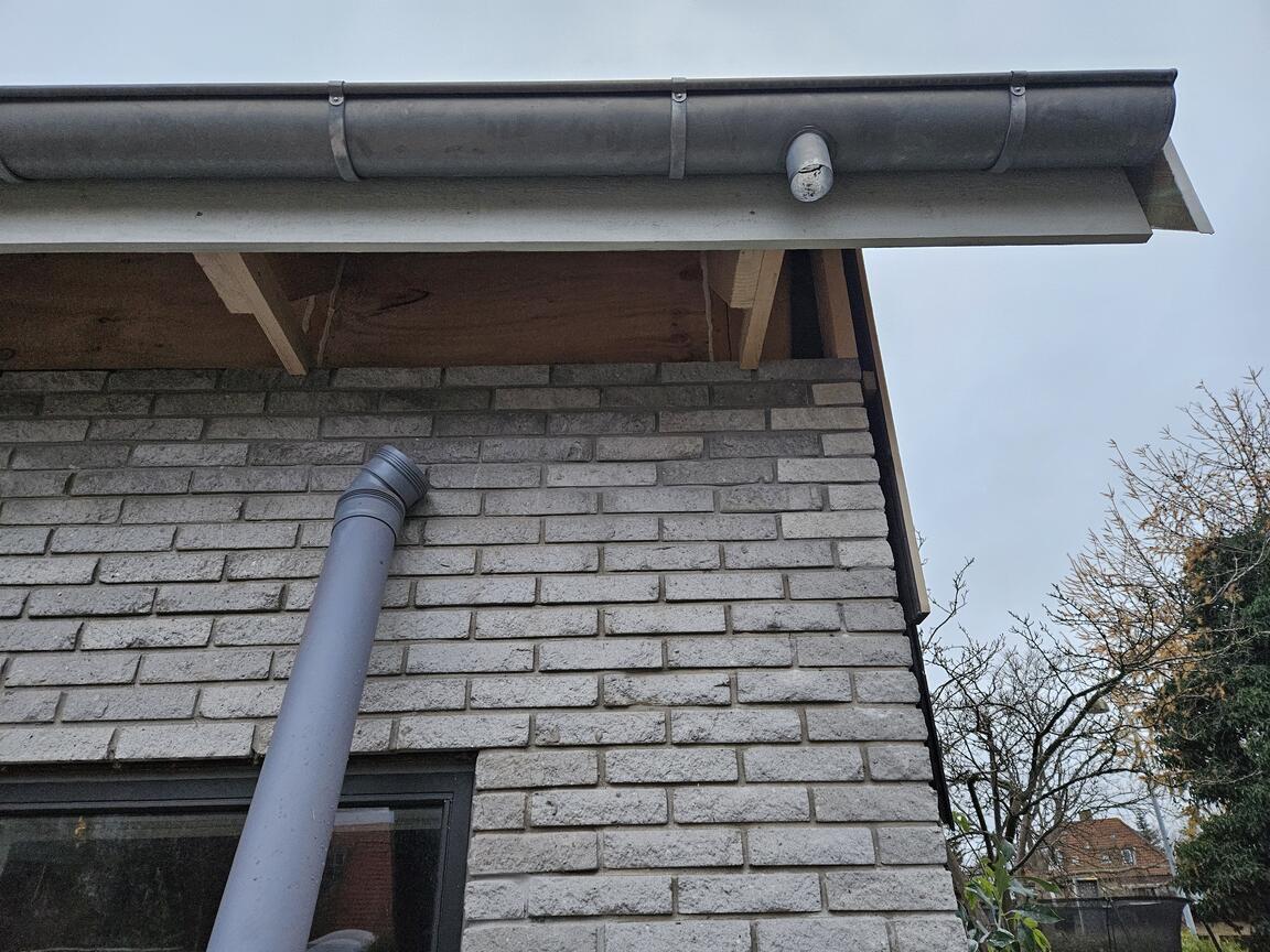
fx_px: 844
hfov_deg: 73.9
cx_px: 635
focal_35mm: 23
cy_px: 476
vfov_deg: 58.9
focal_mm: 5.4
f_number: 1.8
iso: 1000
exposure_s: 1/200
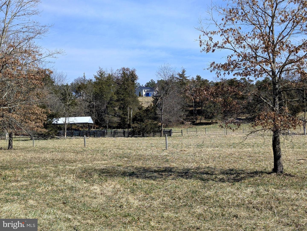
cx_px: 154
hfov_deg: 38.9
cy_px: 116
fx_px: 435
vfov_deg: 29.7
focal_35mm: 49
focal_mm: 6.9
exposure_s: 1/998
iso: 21
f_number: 1.68
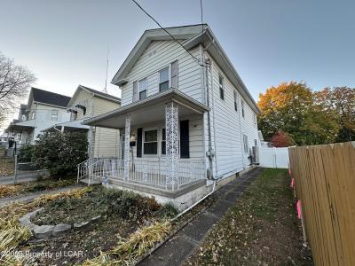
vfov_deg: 85.7
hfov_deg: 102.1
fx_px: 144
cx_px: 178
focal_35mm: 14
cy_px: 133
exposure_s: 1/99
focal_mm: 2.22
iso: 50
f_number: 2.2
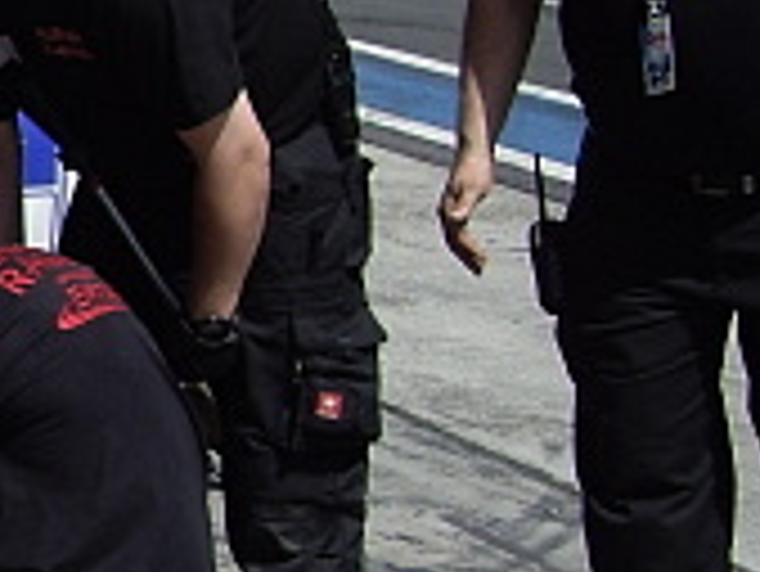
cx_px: -1016
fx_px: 3955
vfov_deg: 8.3
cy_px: 369
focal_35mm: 180
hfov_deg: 9.8
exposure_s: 1/320
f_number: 5.6
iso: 50
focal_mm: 7.9
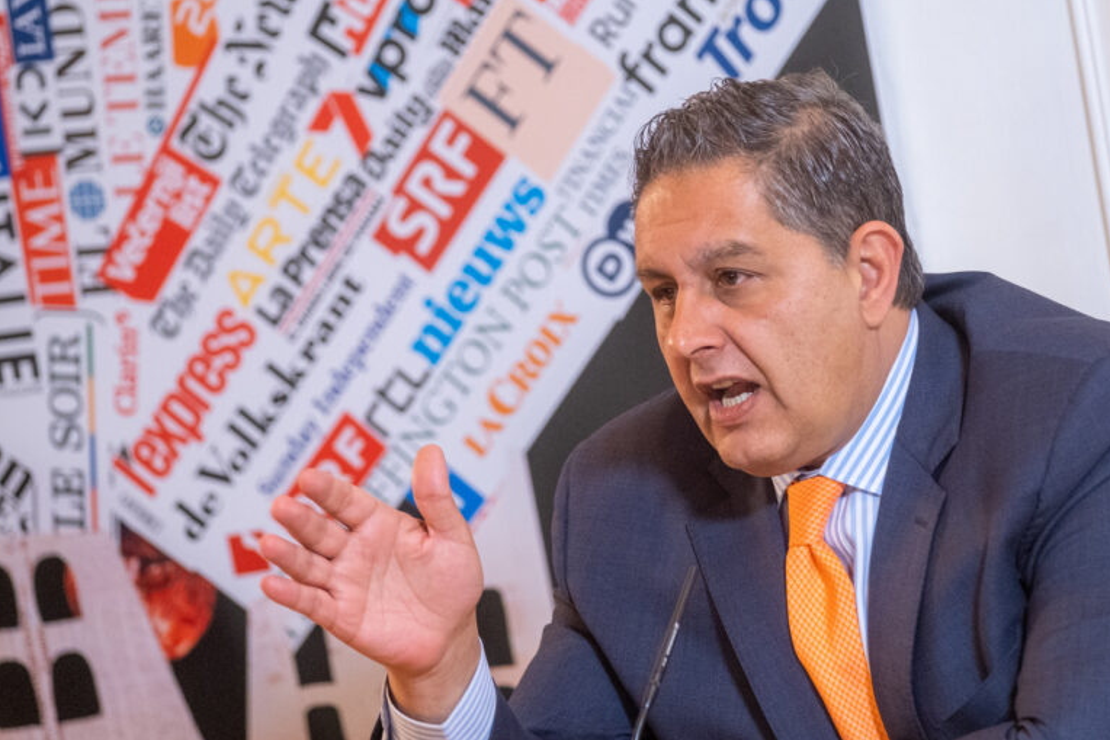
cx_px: 556
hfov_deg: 10.1
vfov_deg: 6.8
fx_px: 6257
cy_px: 369
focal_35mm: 203
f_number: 3.2
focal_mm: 134.4
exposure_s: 1/210
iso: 2500
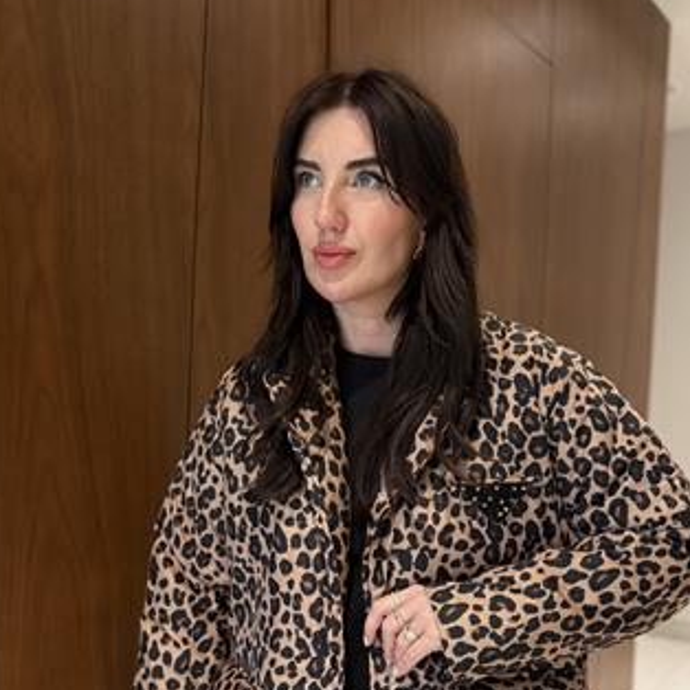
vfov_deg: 44.5
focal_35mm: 36
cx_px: 374
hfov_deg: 46.0
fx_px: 812
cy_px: 515
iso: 500
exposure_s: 1/50
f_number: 1.78
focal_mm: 6.76
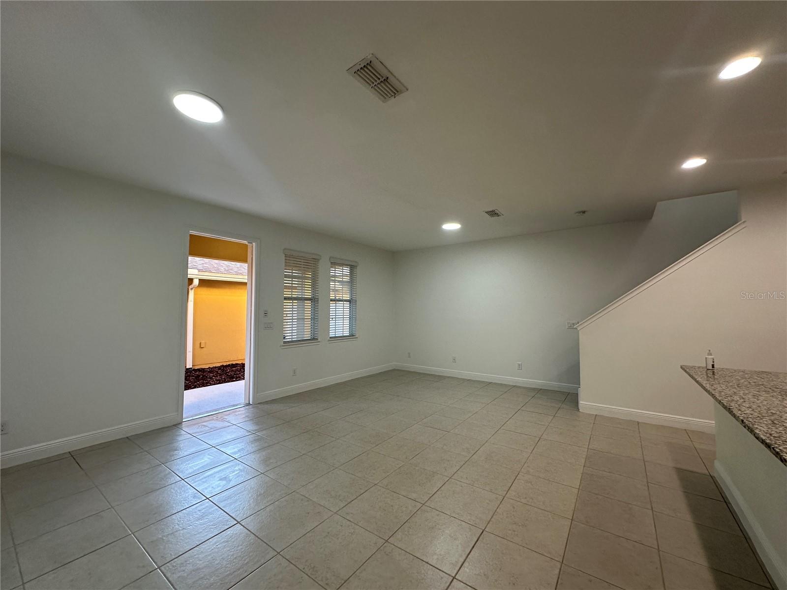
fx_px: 318
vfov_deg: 85.7
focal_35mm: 14
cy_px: 295
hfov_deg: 102.1
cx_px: 394
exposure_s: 1/120
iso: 160
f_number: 2.2
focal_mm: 2.22
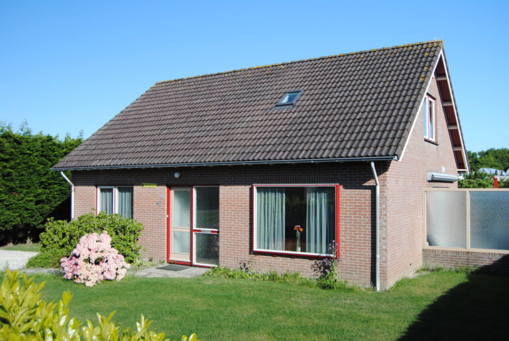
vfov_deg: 38.5
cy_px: 170
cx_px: 254
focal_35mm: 34
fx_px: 488
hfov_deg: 55.1
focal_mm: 23
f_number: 6.3
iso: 100
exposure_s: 1/160
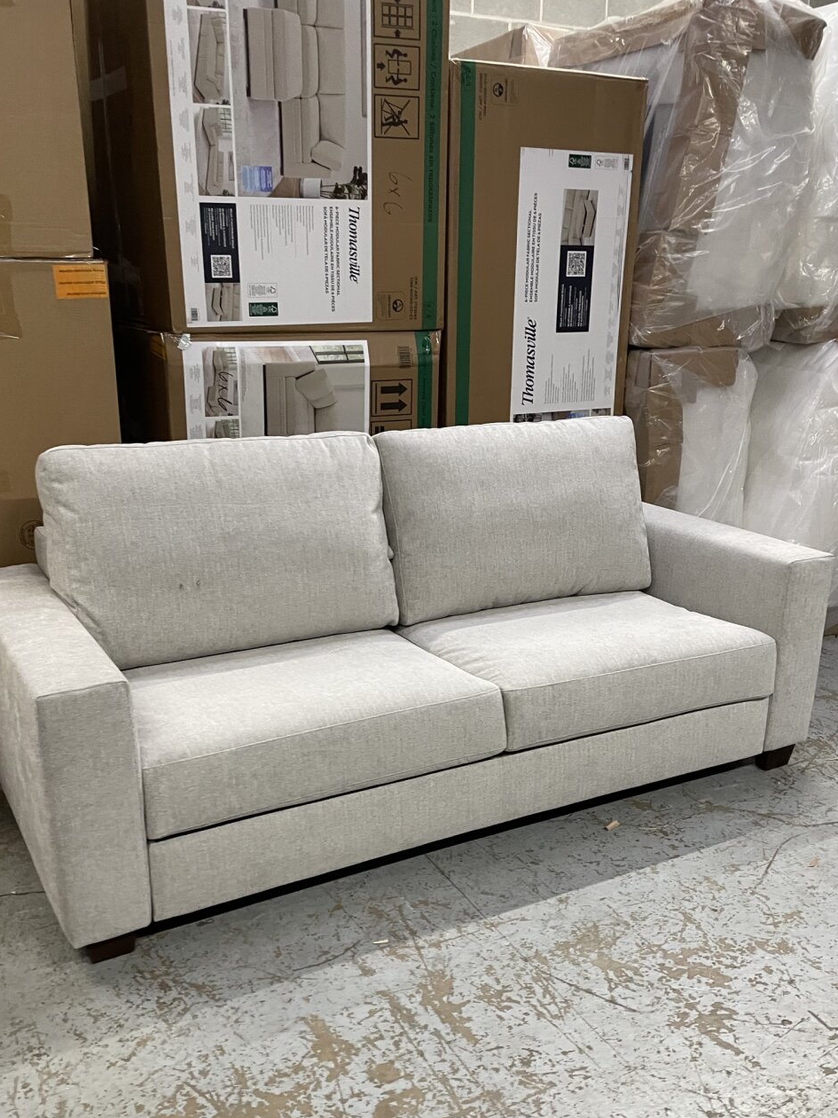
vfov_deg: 55.1
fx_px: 1066
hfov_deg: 42.9
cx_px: 406
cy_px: 649
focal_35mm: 33
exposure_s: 1/60
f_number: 1.6
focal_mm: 4.2
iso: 250
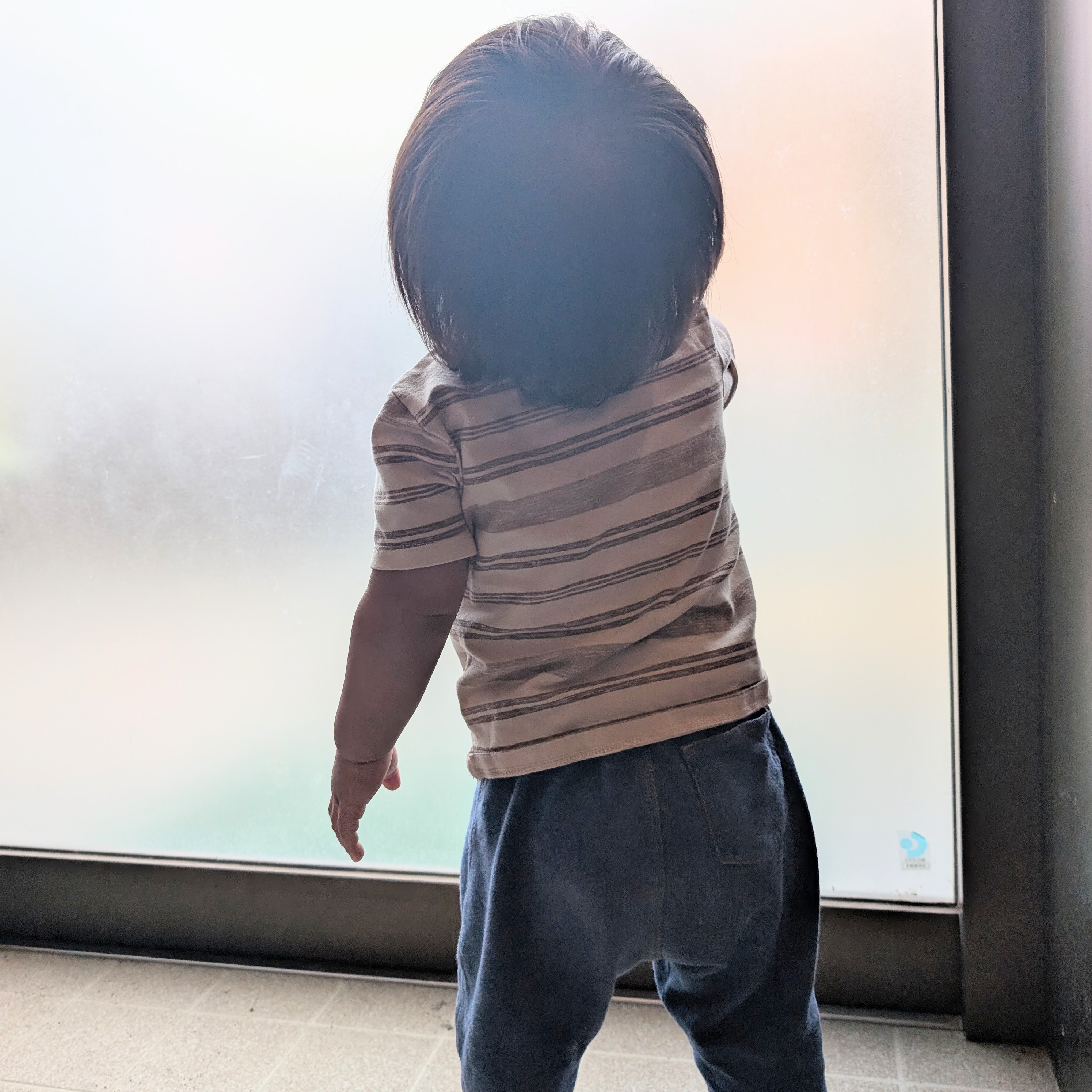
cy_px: 528
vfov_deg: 55.6
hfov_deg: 55.6
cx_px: 541
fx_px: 1035
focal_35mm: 29
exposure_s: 1/551
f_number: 1.68
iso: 21
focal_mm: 6.9
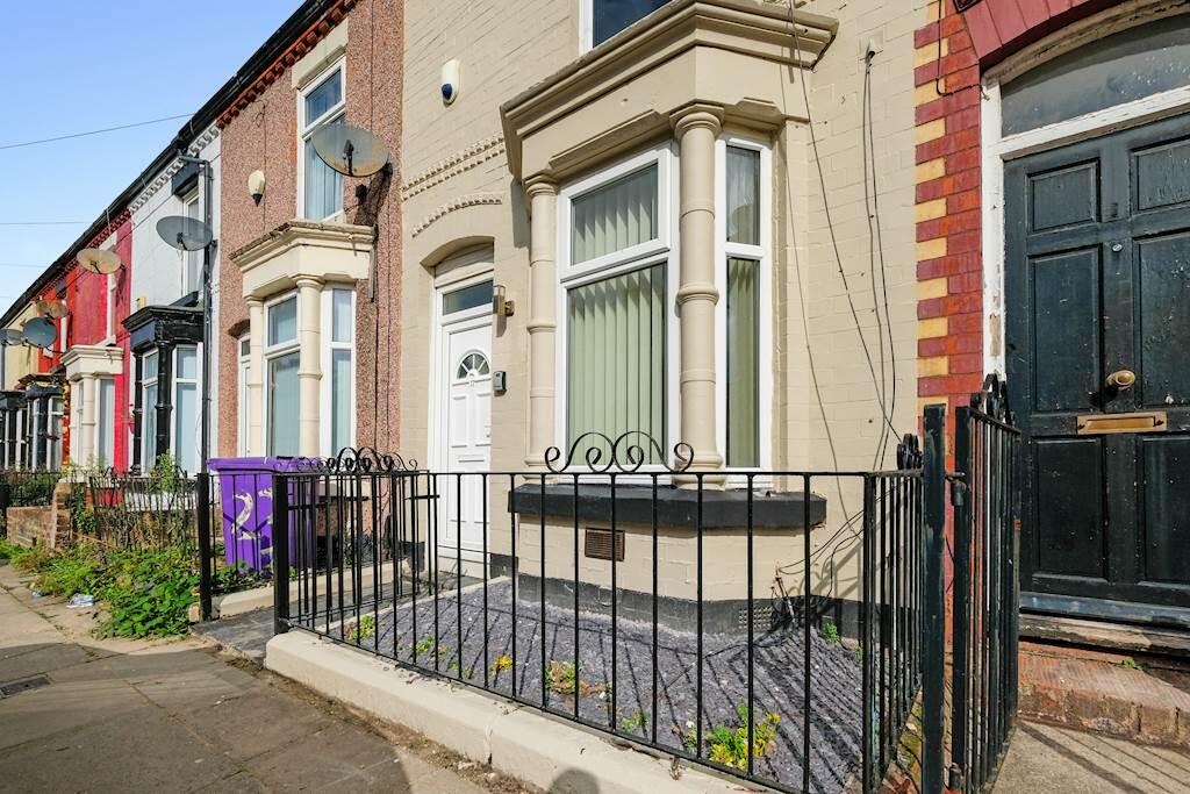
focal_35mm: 15
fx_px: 496
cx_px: 595
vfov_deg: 77.3
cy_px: 397
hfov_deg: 100.4
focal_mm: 10
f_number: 8
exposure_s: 1/1500
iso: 400
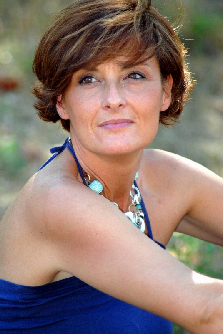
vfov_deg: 6.9
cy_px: 167
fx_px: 2781
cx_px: 112
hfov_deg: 4.6
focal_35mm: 300
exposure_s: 1/160
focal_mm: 200
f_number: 4.8
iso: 100
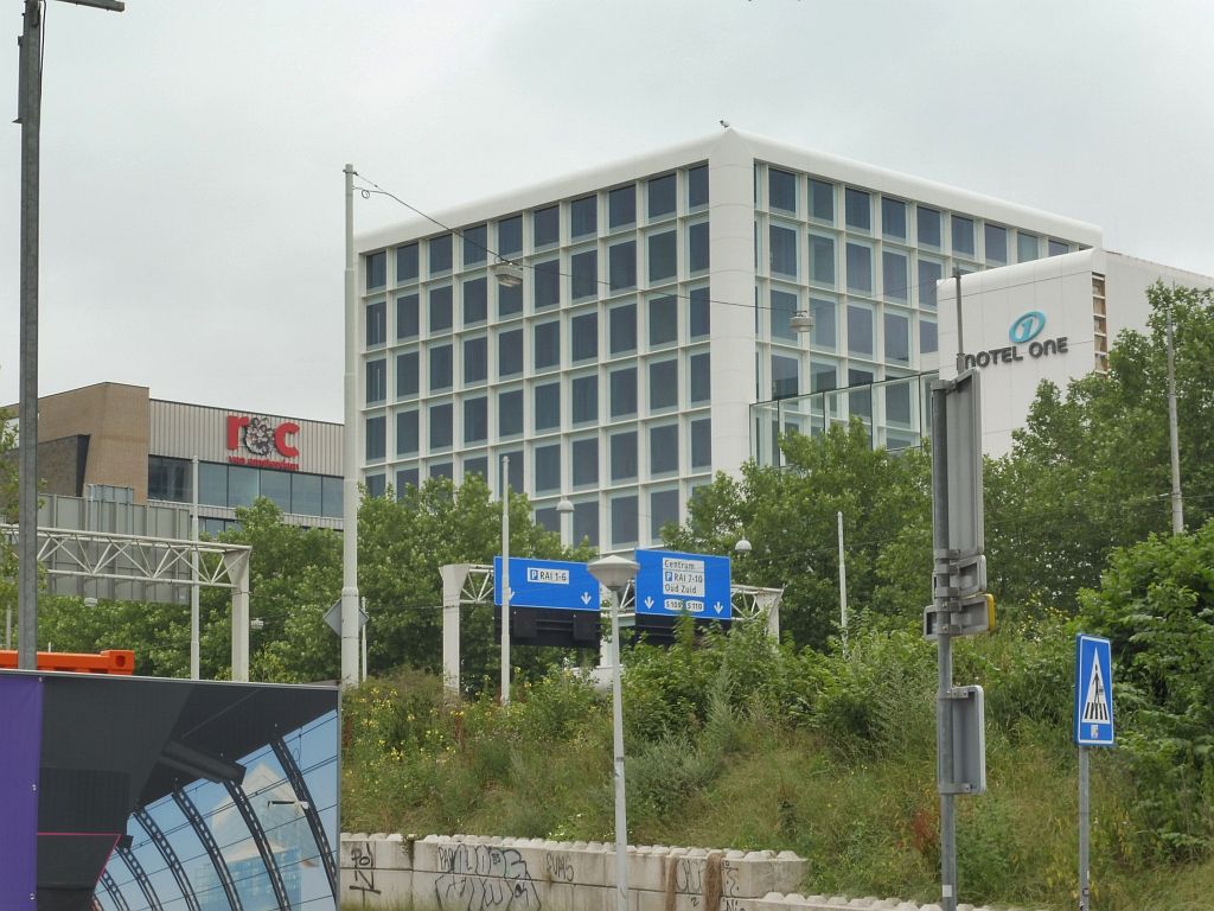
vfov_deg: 19.6
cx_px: 607
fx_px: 2630
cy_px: 456
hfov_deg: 26.0
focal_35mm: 75
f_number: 6.3
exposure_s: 1/125
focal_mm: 13.3
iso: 100
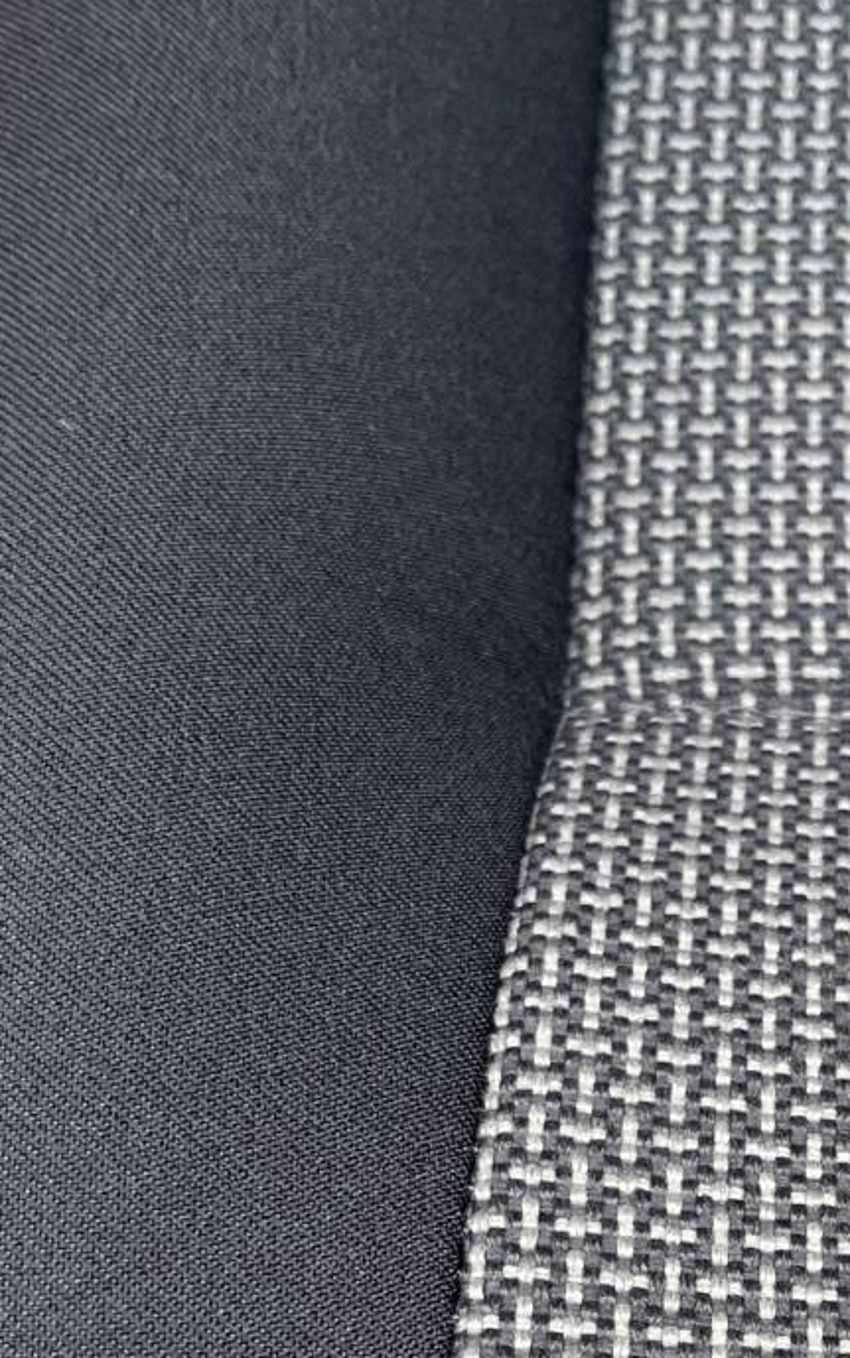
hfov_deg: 19.8
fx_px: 2371
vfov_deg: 29.5
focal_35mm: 64
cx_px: 822
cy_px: 1409
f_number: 1.6
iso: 50
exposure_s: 1/348
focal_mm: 5.1
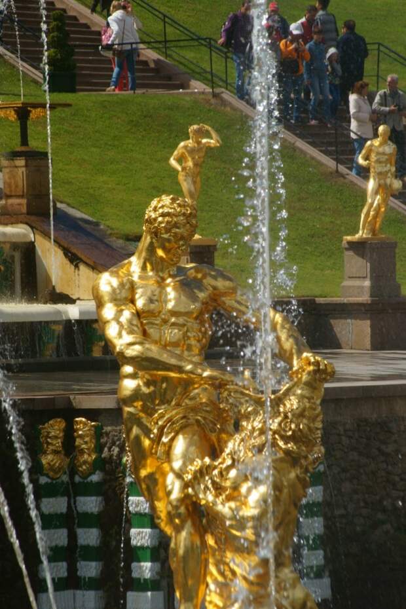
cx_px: 203
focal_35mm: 240
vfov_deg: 8.6
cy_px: 304
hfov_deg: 5.7
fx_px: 4060
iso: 200
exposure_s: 1/400
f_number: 8
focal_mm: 160
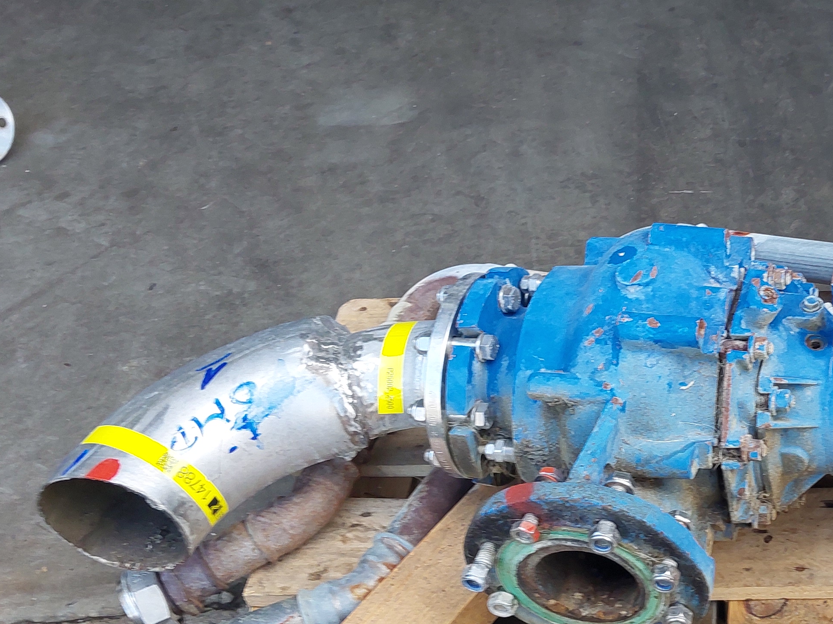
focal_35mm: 57
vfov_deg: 25.6
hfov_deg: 31.9
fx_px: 1371
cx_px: 779
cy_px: 320
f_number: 1.8
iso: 40
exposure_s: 1/100
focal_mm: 4
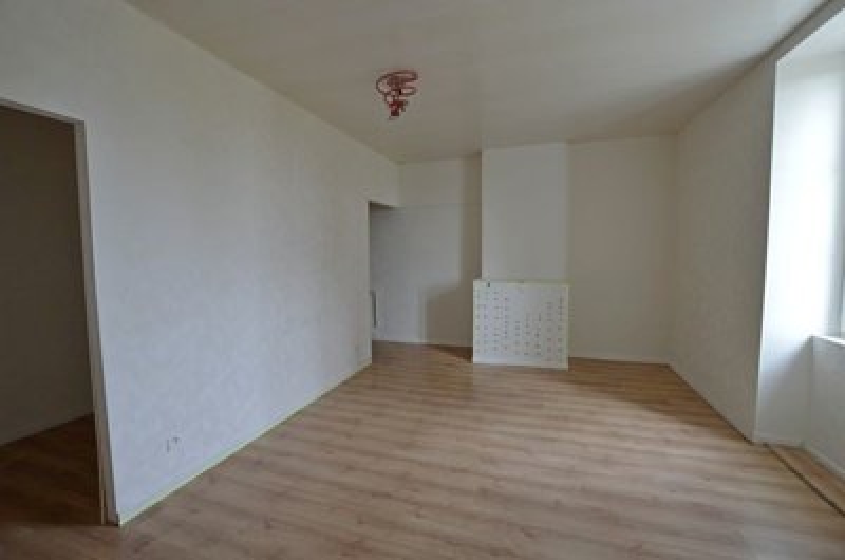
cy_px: 280
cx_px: 422
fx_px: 351
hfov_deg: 100.5
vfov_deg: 77.1
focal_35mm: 15
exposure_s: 1/80
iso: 400
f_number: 4.5
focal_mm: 10
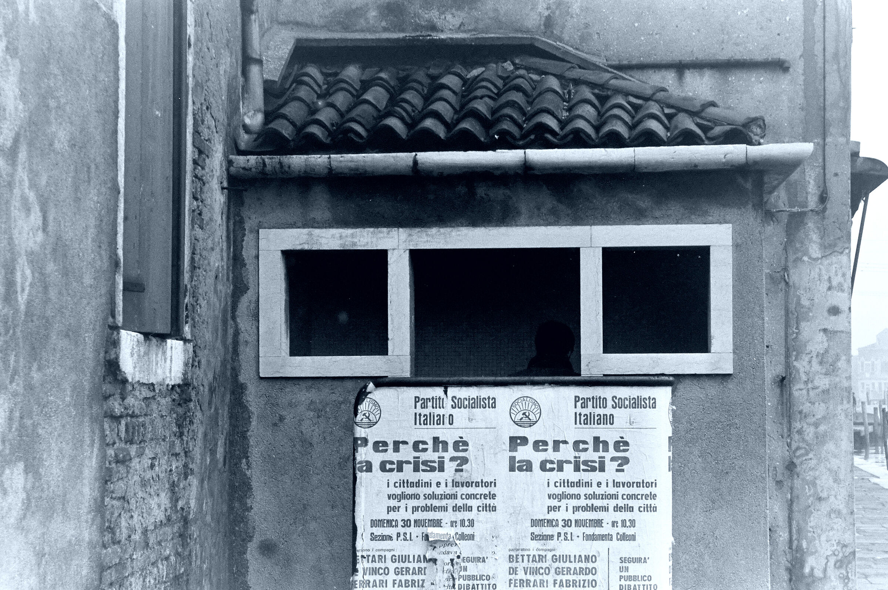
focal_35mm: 82
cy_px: 295
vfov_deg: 16.5
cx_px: 444
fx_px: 2032
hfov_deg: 24.6
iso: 1400
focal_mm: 55
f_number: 2.8
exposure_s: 1/125
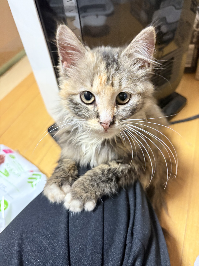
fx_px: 199
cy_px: 133
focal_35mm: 26
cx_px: 100
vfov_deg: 67.3
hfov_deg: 53.1
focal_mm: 5.96
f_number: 1.6
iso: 500
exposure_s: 1/40
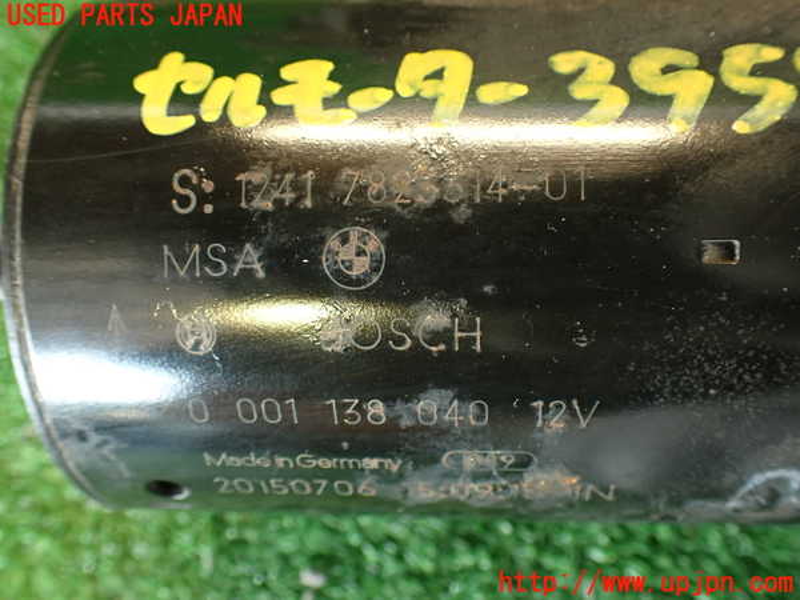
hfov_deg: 56.8
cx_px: 400
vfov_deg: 44.2
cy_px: 300
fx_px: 740
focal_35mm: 32
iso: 320
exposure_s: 1/30
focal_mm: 5.79
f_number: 2.4
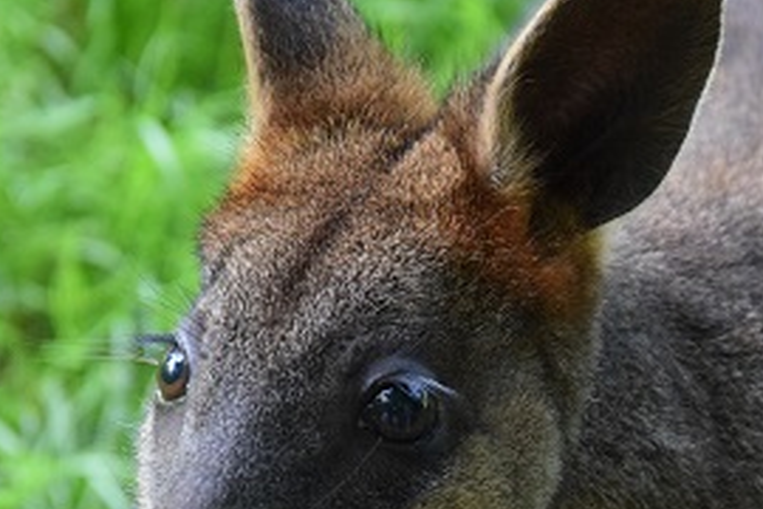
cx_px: 444
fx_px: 7420
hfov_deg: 5.9
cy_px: 410
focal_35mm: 350
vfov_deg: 3.9
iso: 3200
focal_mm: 105
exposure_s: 1/400
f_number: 5.6
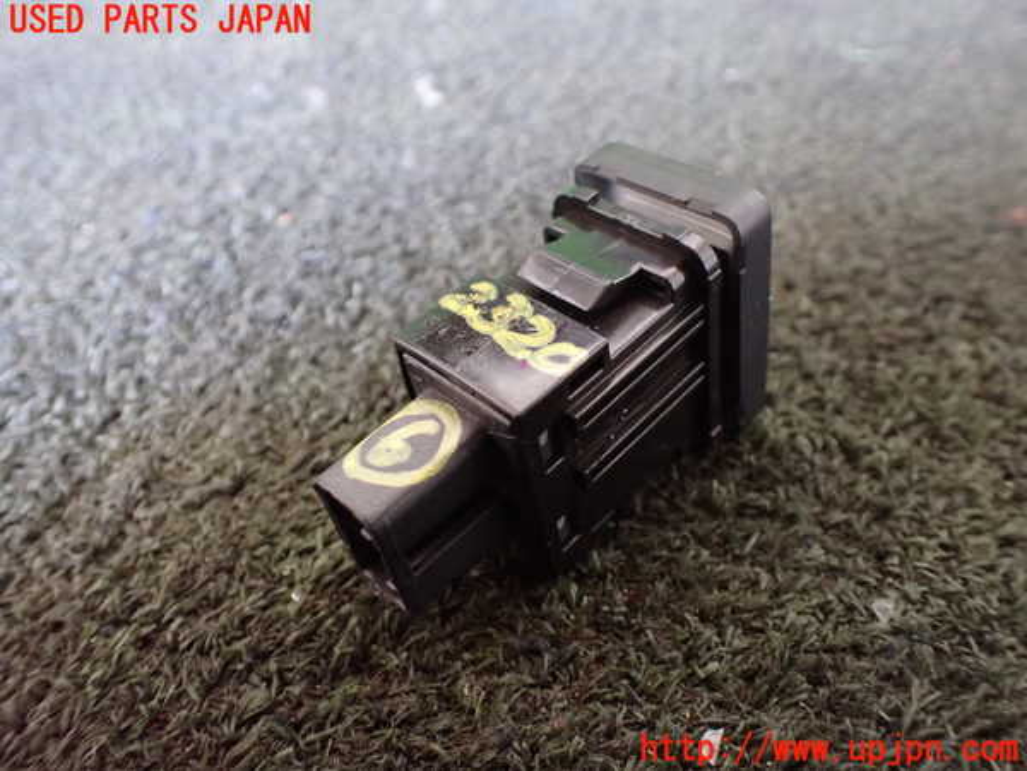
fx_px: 890
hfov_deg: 60.0
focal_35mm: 30
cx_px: 514
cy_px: 386
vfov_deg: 46.8
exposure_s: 1/30
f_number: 2.3
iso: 1250
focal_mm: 5.4
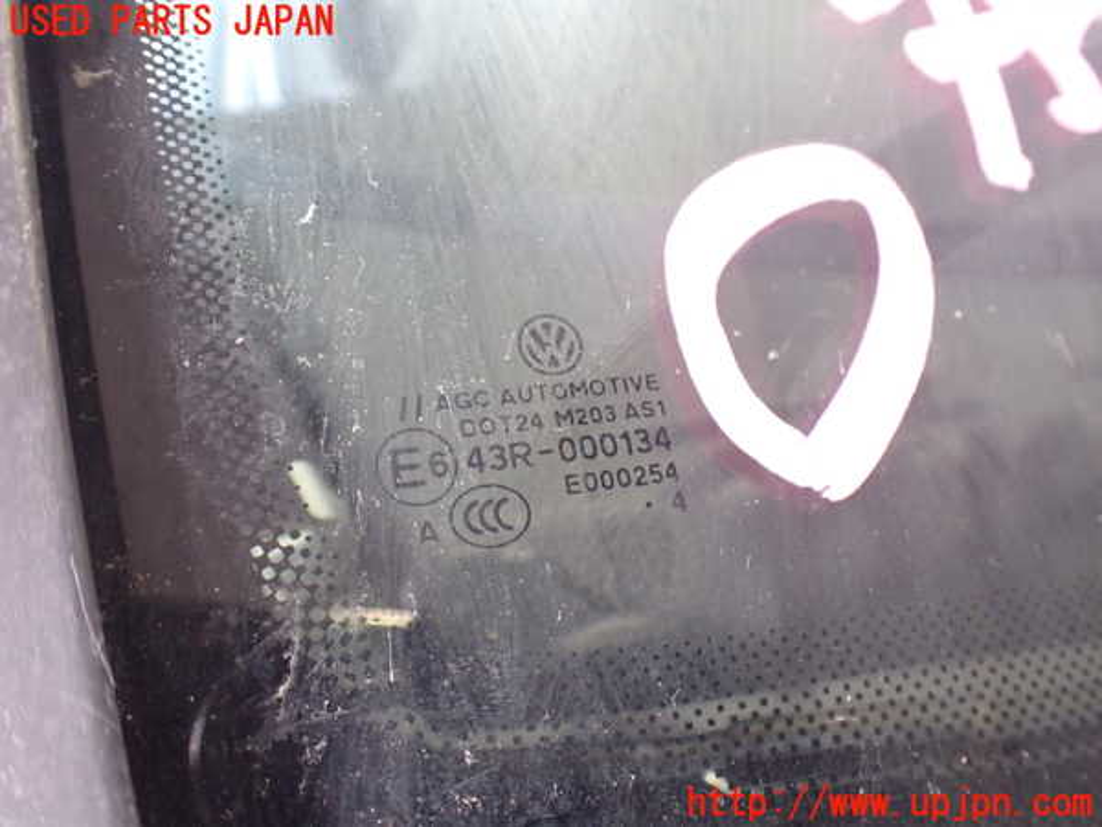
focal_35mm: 30
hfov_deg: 60.0
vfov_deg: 46.8
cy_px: 414
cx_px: 551
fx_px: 955
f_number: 2.3
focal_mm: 5.4
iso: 800
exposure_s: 1/60
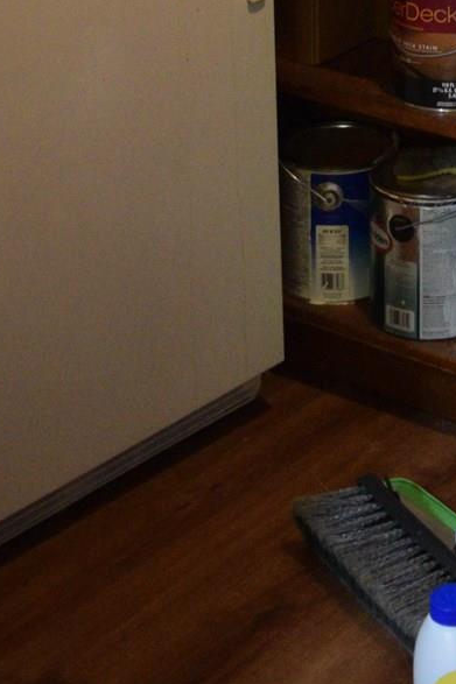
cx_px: 657
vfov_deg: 16.8
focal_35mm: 106
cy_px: -450
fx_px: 2015
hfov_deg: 12.4
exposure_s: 1/80
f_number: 3.5
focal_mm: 18
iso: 1600
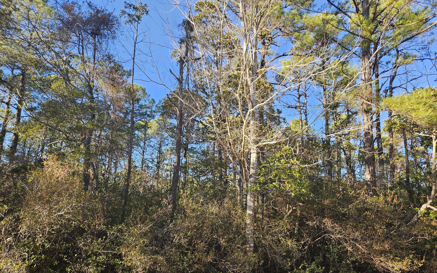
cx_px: 221
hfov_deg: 72.6
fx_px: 298
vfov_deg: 49.0
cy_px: 164
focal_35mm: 25
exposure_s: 1/271
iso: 25
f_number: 1.8
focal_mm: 5.4
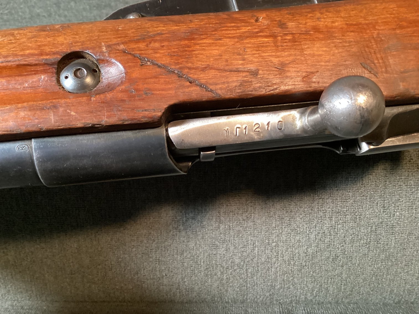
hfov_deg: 58.3
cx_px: 210
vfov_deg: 45.4
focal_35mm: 31
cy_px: 157
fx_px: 375
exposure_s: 1/40
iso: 320
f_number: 2.4
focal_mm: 3.3
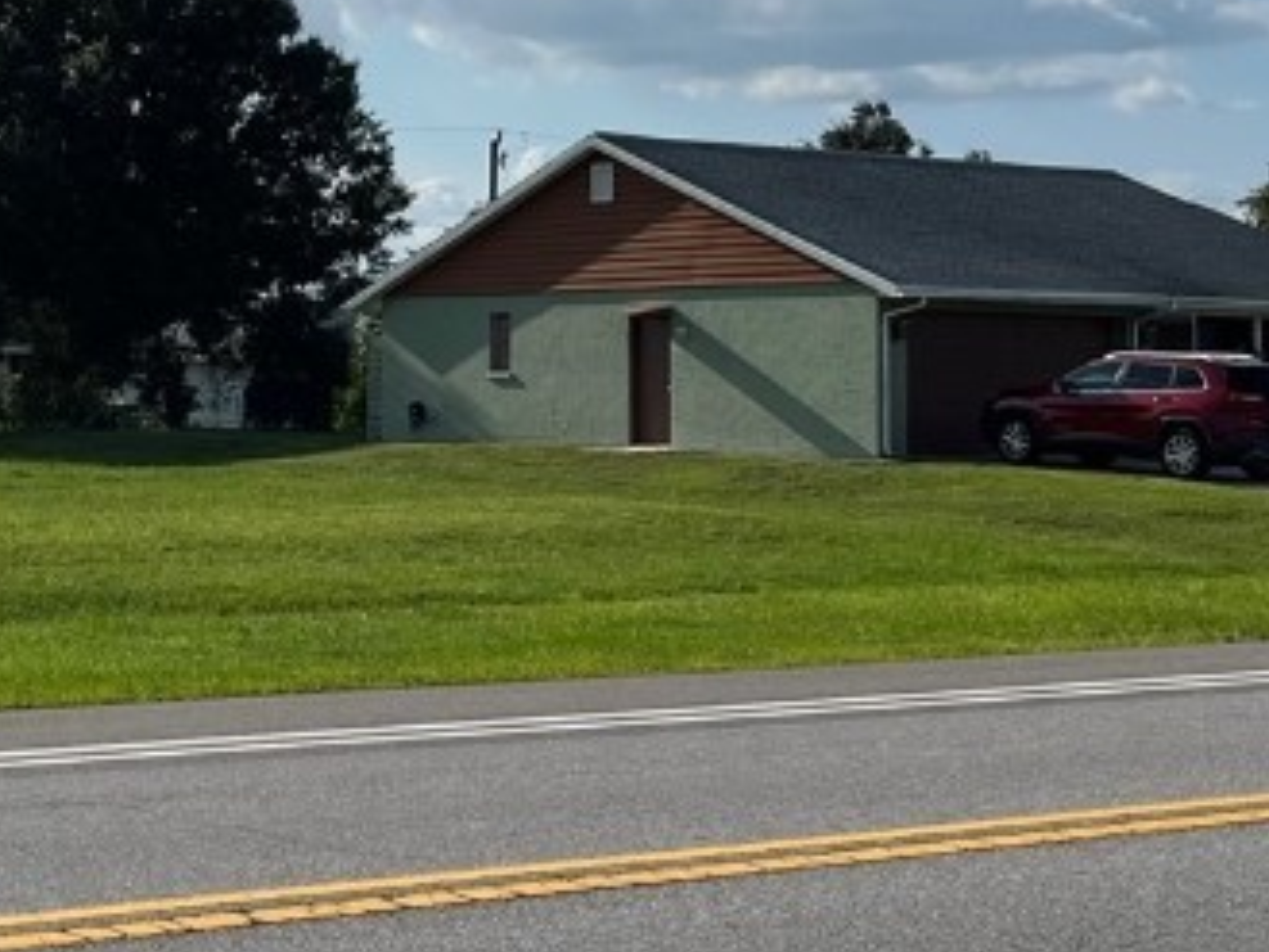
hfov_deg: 23.1
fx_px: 2970
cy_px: 247
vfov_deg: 18.1
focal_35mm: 81
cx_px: -19
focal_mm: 5.1
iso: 50
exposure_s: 1/9091
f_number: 1.6
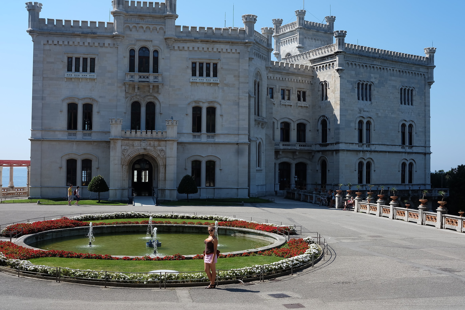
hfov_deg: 46.4
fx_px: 542
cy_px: 157
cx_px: 229
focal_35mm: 42
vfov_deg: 31.9
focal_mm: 27
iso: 200
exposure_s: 1/420
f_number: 8
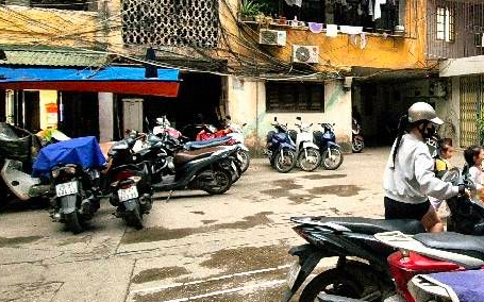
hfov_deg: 56.1
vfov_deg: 40.4
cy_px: 120
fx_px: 409
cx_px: 398
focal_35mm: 31
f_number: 2.2
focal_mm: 2.2
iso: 1000
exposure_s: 1/50
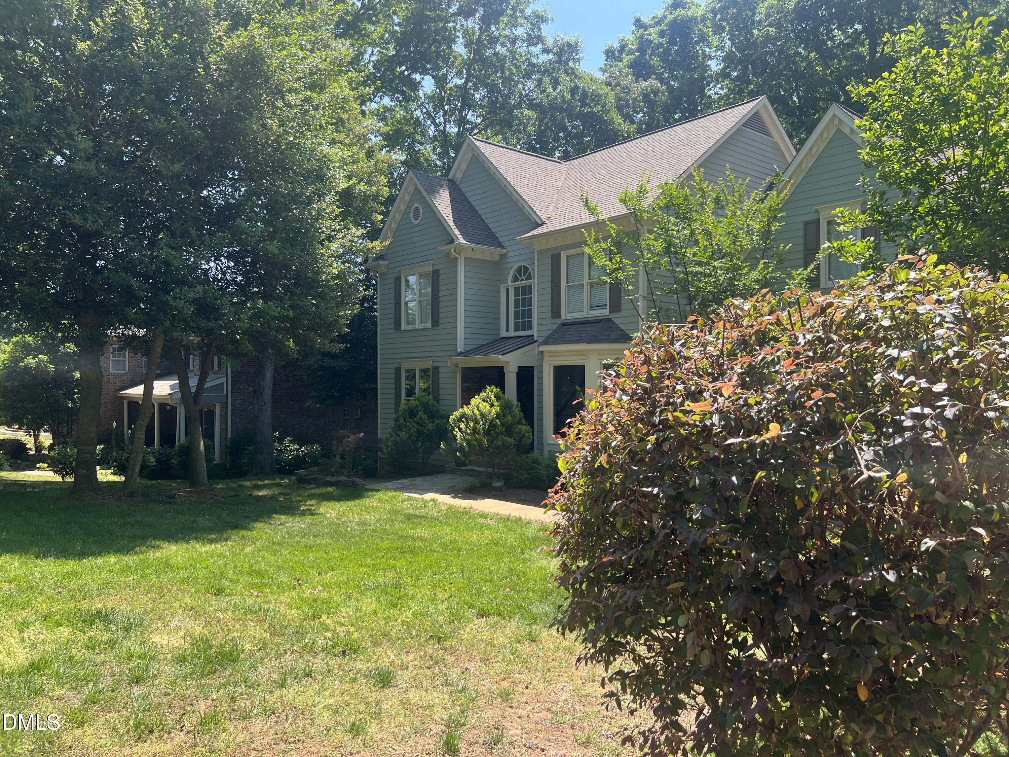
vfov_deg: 53.1
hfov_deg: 67.3
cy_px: 378
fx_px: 758
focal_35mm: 26
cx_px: 504
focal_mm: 5.7
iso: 50
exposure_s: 1/1079
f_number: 1.5
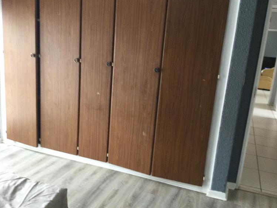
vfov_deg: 42.9
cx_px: 142
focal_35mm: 33
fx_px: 264
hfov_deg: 55.3
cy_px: 101
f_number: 2.4
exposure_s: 1/33
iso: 160
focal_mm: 3.3
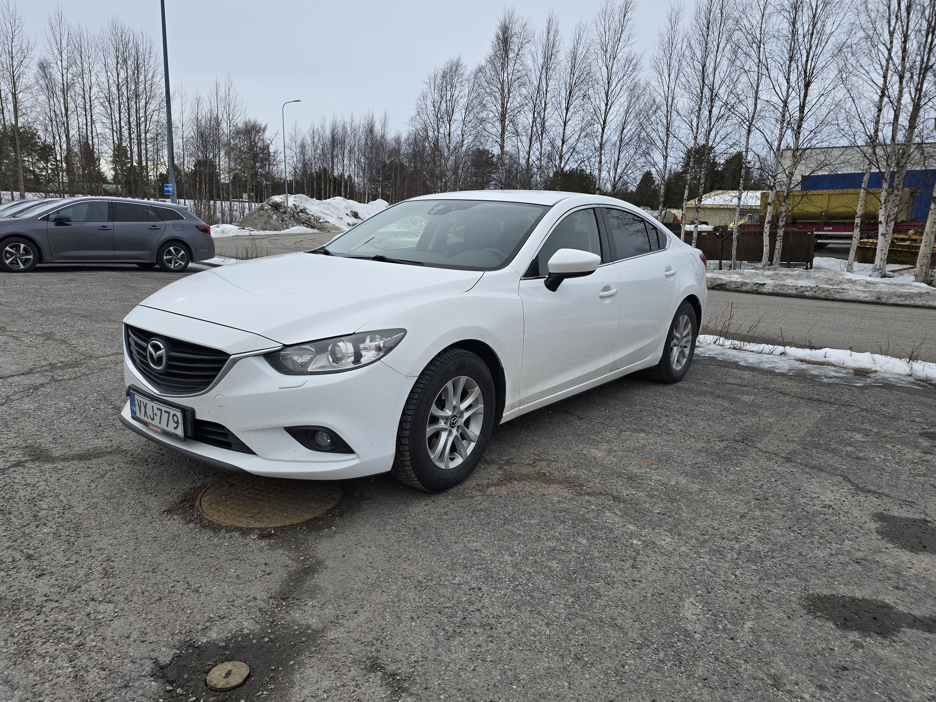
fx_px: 649
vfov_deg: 56.8
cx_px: 452
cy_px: 351
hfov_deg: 71.6
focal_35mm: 24
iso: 12
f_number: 1.7
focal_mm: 6.3
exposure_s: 1/353
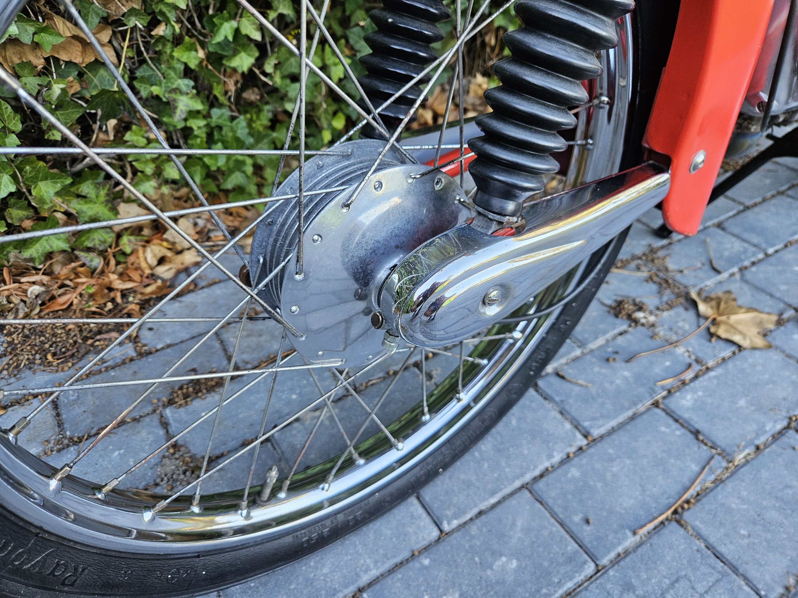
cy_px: 299
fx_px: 530
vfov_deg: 58.9
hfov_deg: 73.9
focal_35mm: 23
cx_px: 399
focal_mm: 5.4
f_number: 1.8
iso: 100
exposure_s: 1/100
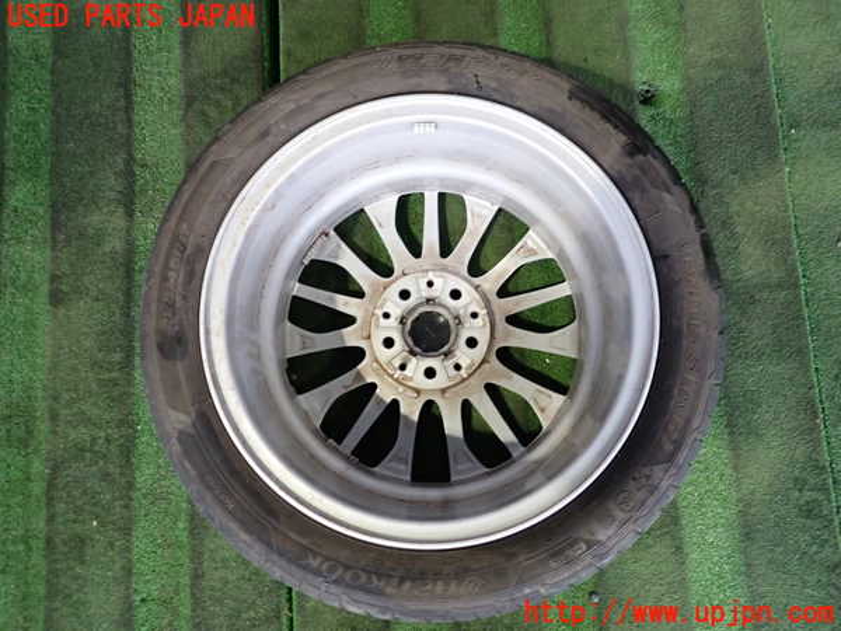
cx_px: 420
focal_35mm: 25
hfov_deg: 69.4
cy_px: 316
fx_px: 607
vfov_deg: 54.9
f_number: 2
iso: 320
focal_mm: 4.5
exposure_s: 1/30
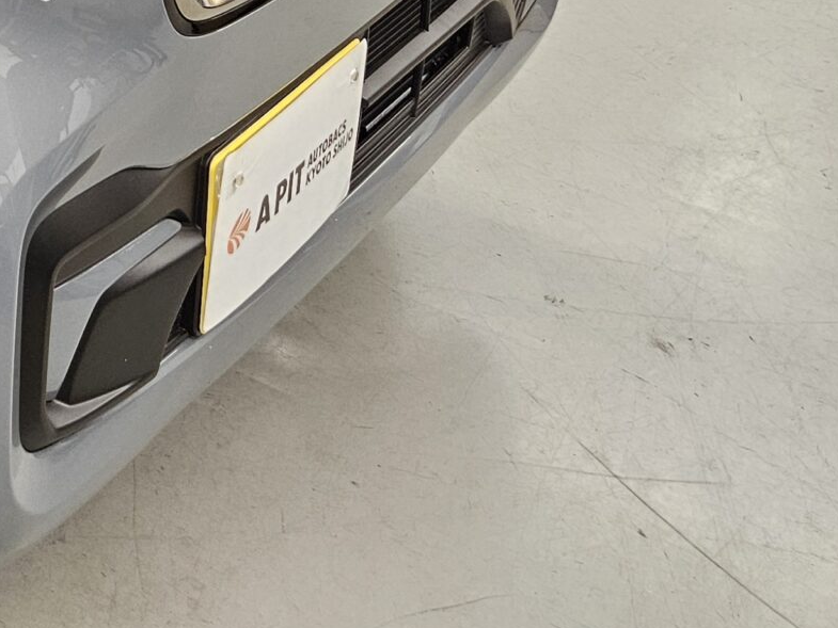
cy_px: -331
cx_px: -499
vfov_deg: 17.5
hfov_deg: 21.0
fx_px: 1816
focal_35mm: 75
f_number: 1.8
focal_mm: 5.4
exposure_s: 1/100
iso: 250
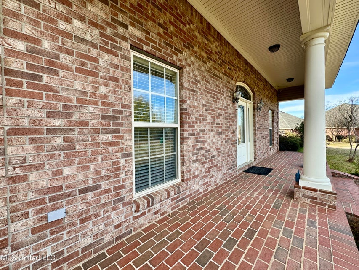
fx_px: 145
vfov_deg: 85.7
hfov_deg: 102.1
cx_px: 180
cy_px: 135
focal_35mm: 14
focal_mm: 2.22
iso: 40
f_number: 2.2
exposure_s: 1/296
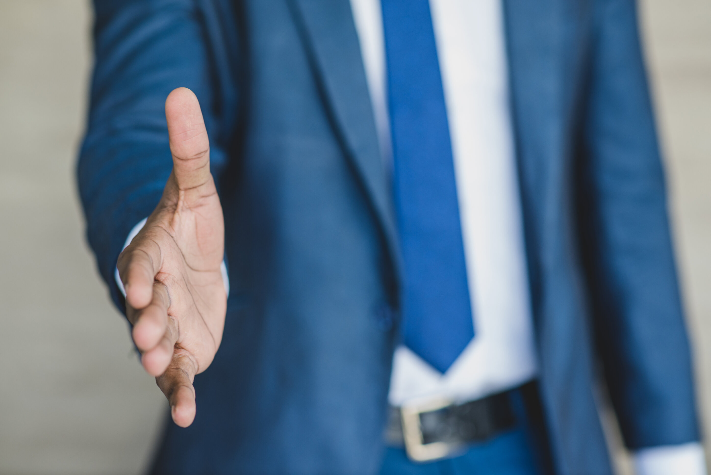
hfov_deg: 23.9
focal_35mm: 85
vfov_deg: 16.1
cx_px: 356
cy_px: 238
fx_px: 1679
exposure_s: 1/60
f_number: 2.8
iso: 320
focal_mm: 85
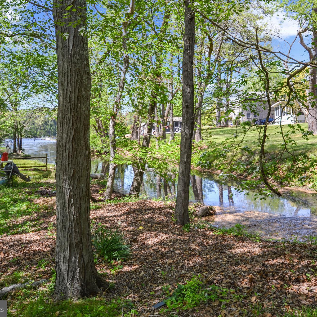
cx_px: 197
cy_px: 156
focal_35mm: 39
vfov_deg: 42.8
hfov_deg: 42.5
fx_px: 404
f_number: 5.6
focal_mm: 20
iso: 100
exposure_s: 1/125
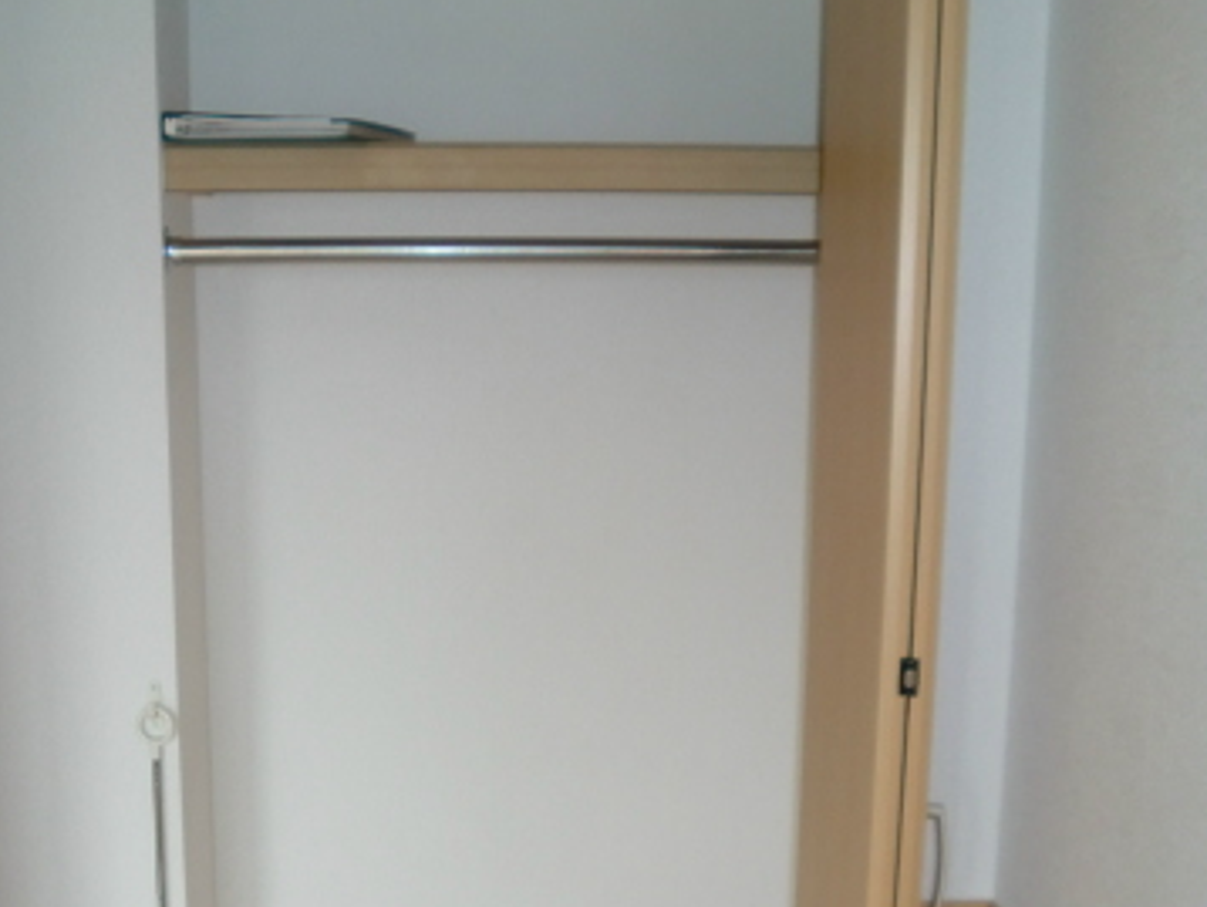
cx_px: 448
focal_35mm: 50
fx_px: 1745
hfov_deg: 37.9
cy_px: 728
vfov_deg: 28.5
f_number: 2.6
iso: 100
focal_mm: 4.65
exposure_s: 1/80
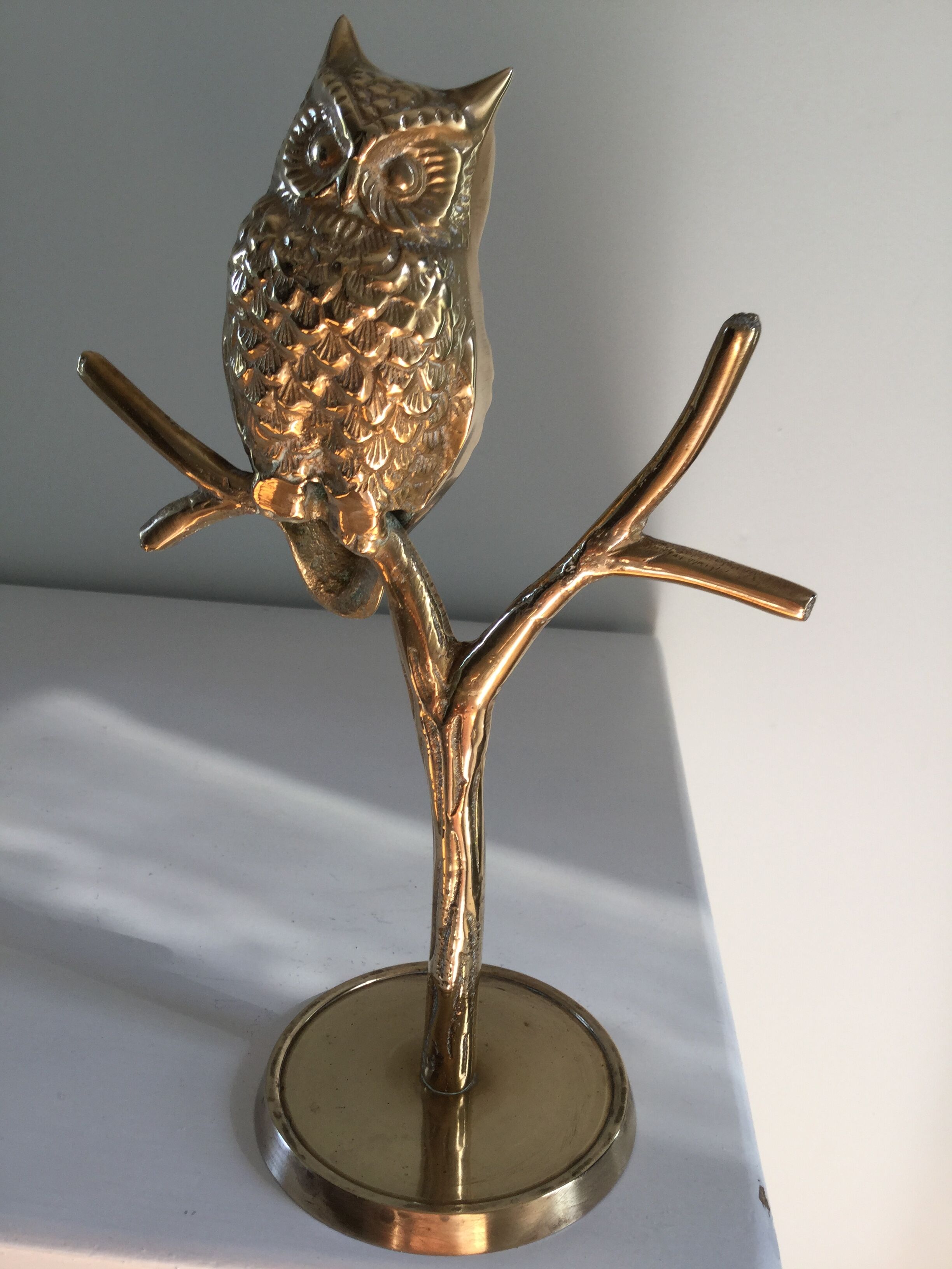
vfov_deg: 58.4
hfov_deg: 45.4
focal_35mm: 31
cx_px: 476
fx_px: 1137
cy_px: 634
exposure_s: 1/50
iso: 25
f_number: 2.4
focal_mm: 3.3
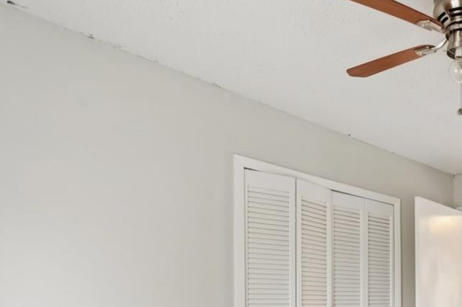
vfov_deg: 34.7
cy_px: 301
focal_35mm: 35
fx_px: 449
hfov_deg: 46.7
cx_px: 449
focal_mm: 14
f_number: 10
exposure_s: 1/5
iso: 400
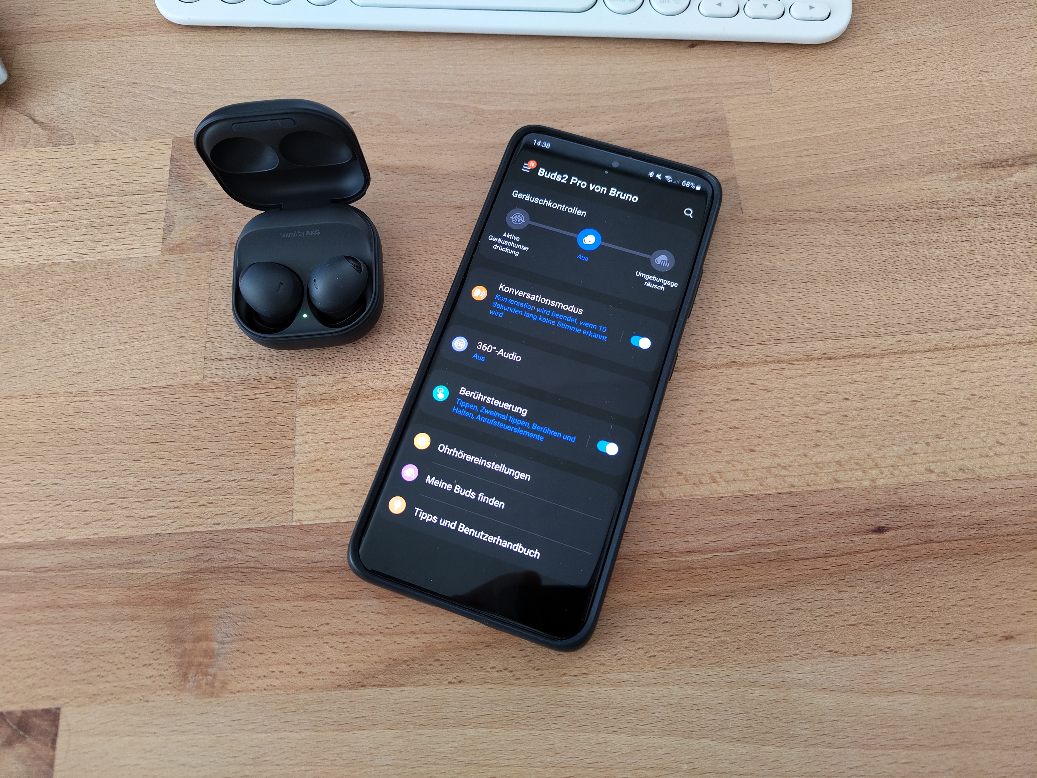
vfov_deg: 56.8
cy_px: 389
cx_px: 518
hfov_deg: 71.6
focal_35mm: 24
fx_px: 719
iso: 255
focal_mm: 5.59
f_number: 1.88
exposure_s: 1/33.3
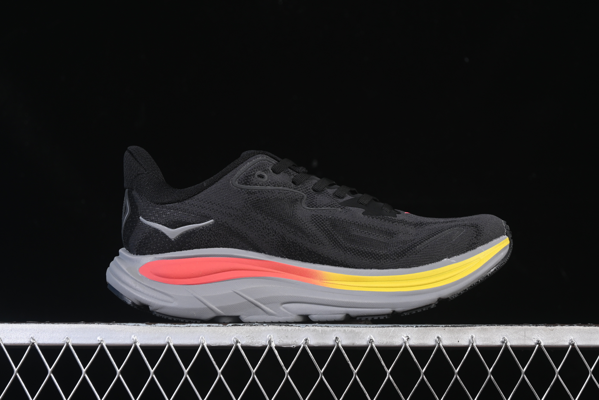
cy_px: 200
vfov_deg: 18.2
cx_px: 300
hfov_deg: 27.0
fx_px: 1248
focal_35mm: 75
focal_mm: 50
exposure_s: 1/50
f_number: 6.3
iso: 160
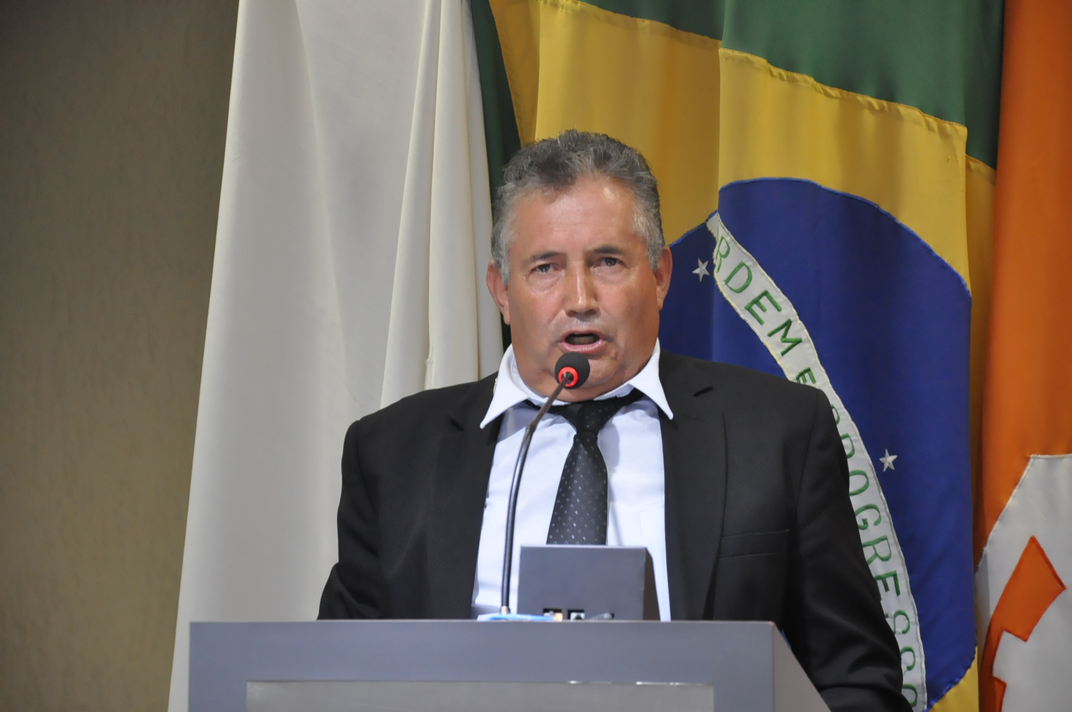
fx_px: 4684
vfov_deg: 8.7
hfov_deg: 13.1
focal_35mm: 158
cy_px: 356
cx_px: 536
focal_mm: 105
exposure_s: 1/60
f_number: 5.6
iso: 2000
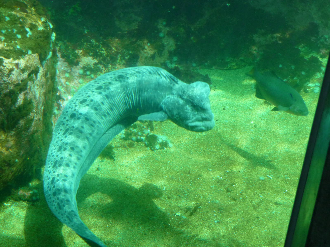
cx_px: 165
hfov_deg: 16.6
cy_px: 124
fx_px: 1134
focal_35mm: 119
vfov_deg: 12.5
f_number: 4.7
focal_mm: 20.3
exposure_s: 1/50
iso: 320
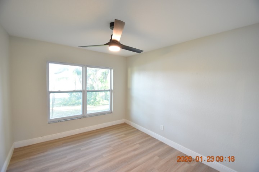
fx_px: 108
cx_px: 130
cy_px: 86
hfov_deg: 100.4
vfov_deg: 77.3
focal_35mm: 15
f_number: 3.5
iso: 800
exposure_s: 1/30
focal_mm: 10
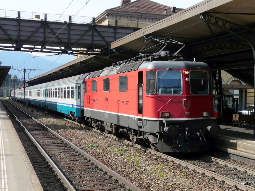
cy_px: 96
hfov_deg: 34.9
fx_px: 405
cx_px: 128
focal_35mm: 55
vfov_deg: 26.6
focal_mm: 9
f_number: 5.6
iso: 100
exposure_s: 1/320
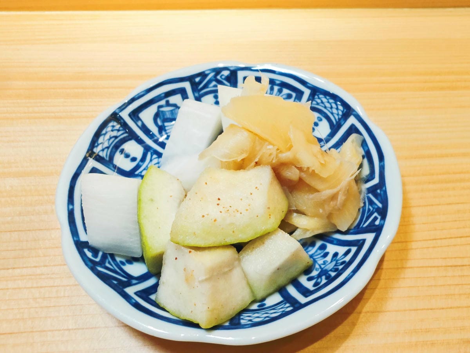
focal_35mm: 30
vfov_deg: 46.8
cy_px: 176
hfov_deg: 60.0
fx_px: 407
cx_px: 235
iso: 80
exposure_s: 1/120
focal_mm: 2.03
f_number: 1.8
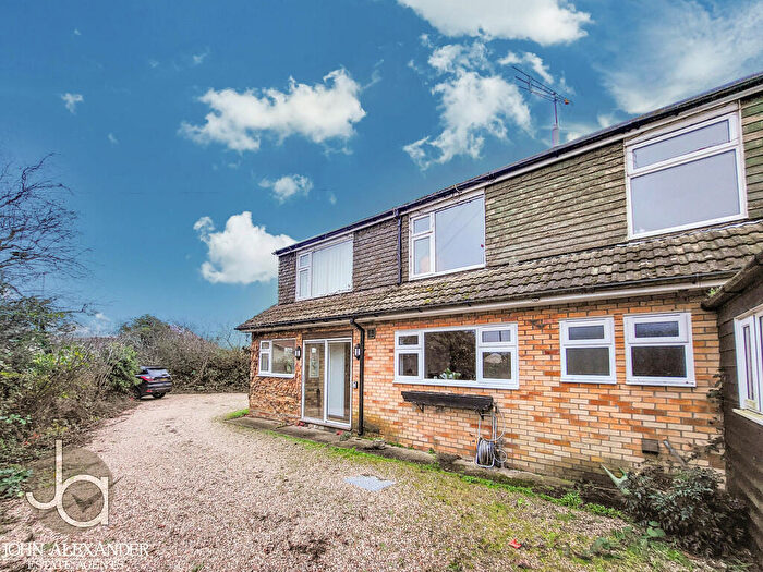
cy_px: 286
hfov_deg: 106.2
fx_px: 287
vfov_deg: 89.9
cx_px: 382
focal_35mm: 13
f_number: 2.2
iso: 64
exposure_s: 1/50
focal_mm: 1.74
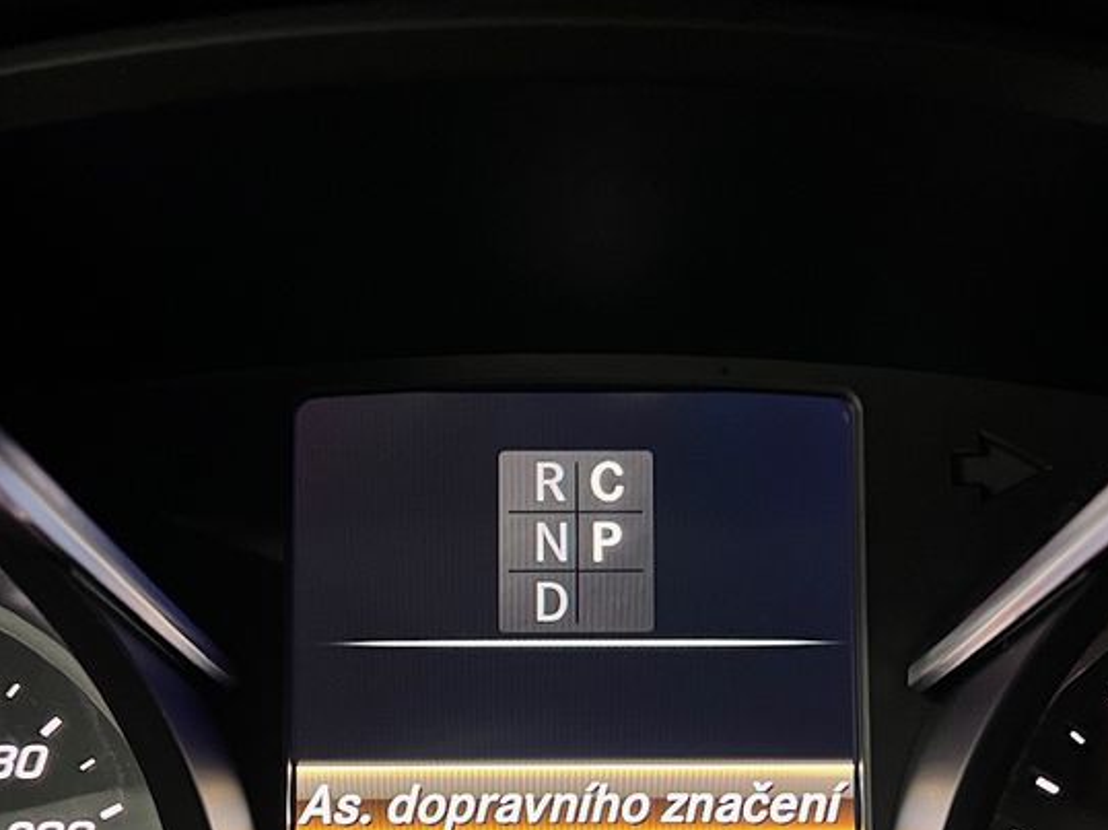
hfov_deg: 33.2
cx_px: 575
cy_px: 647
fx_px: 1856
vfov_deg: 24.9
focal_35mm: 58
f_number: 1.5
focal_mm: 5.7
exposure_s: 1/34
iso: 400
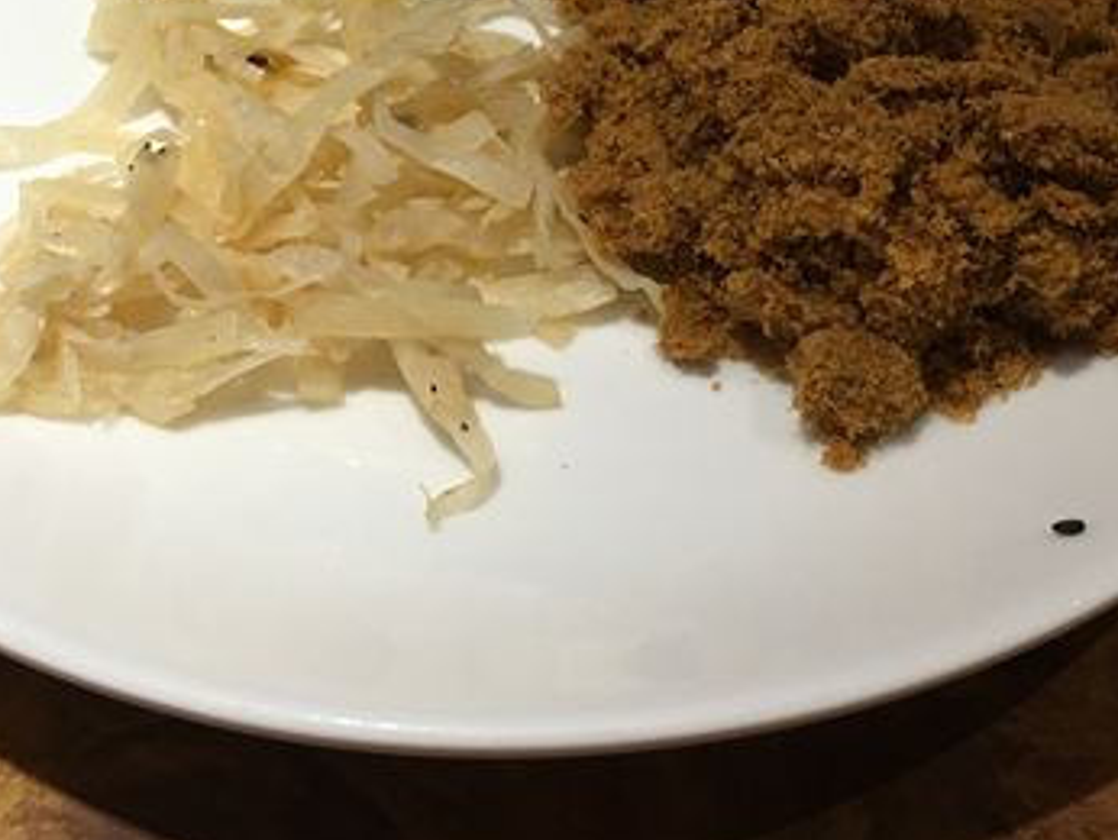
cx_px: 553
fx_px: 2165
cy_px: 120
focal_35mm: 67
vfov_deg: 21.6
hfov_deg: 28.9
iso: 25
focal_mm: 4.15
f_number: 2.2
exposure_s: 1/30
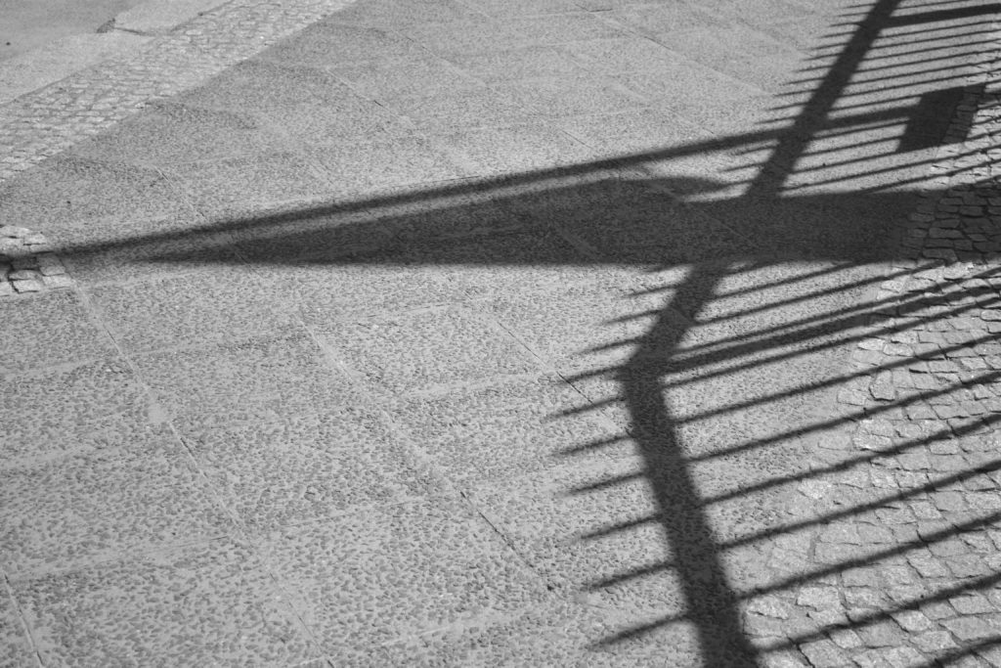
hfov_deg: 33.4
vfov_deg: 22.6
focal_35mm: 60
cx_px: 500
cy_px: 334
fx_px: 1668
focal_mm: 40
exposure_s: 1/400
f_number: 5.3
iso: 100
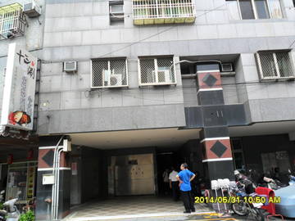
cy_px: 110
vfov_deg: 51.4
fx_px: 230
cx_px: 148
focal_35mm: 27
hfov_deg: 65.3
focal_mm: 4.9
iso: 100
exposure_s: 1/250
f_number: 3.5
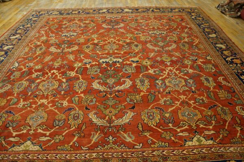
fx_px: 183
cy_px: 81
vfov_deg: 47.9
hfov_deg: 67.4
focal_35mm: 27
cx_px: 122
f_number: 4
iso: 2000
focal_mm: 18
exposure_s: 1/160
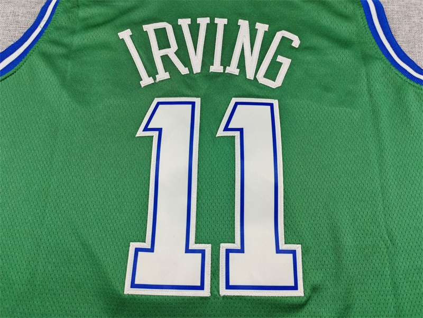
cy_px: 159
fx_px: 305
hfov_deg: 69.4
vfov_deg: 54.9
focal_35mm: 25
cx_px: 212
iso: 80
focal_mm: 5.3
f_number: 1.9
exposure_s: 1/100
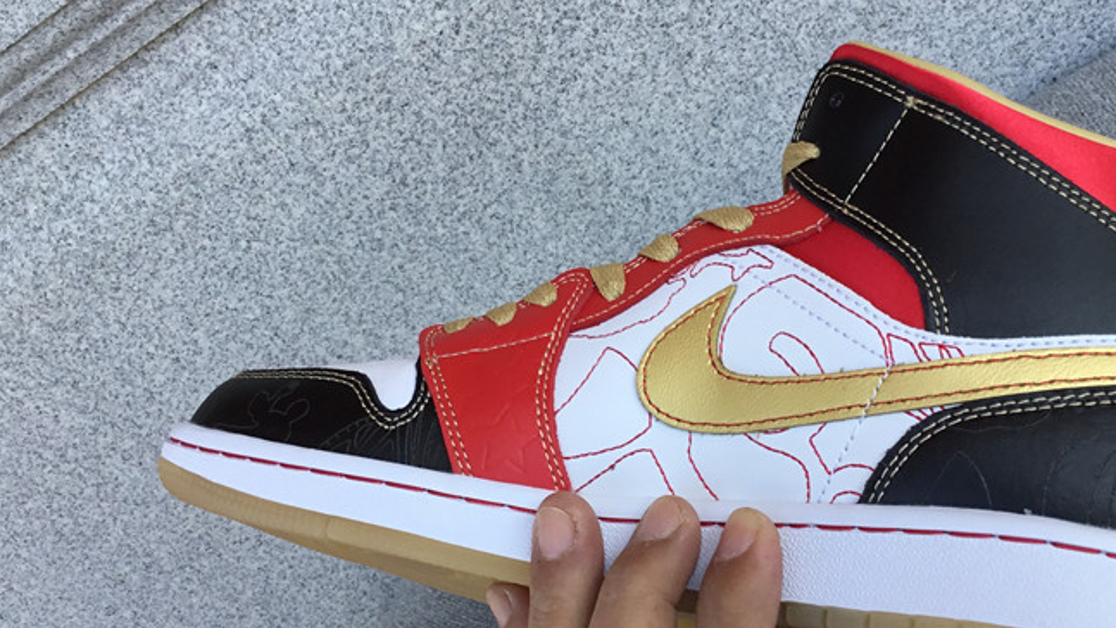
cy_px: 368
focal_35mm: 47
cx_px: 626
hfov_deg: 43.6
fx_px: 1391
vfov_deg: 25.4
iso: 25
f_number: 2.4
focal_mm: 3.3
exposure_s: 1/388
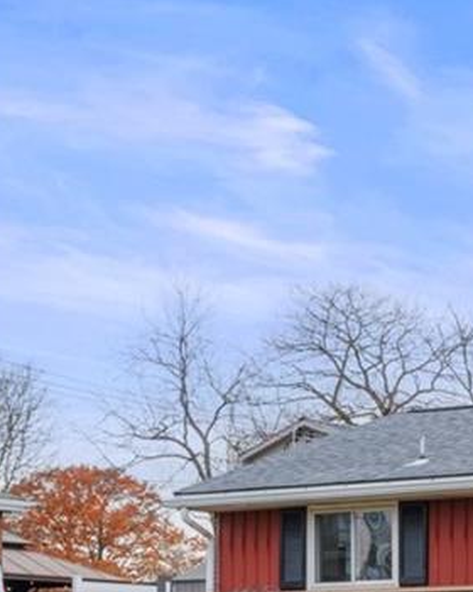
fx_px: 1680
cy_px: 492
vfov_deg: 19.7
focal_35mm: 96
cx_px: 848
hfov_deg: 14.2
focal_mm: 35
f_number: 8
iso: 400
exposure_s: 1/60
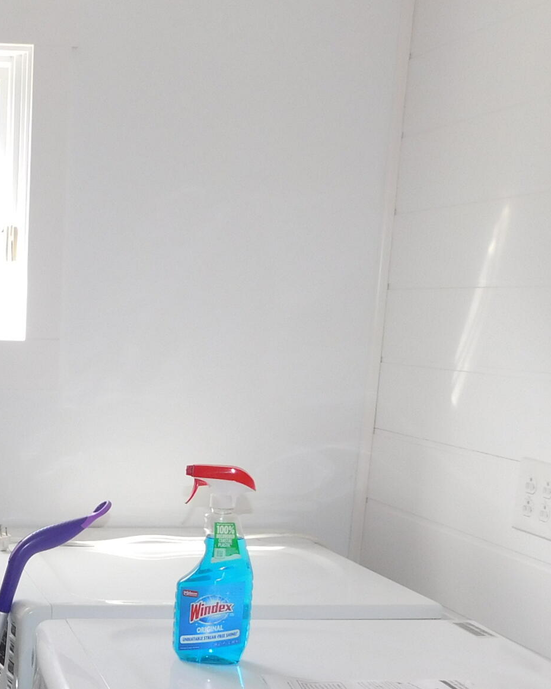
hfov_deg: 24.2
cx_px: -85
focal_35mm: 58
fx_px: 1182
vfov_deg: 31.5
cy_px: 572
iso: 125
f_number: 3
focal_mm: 4
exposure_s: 1/100
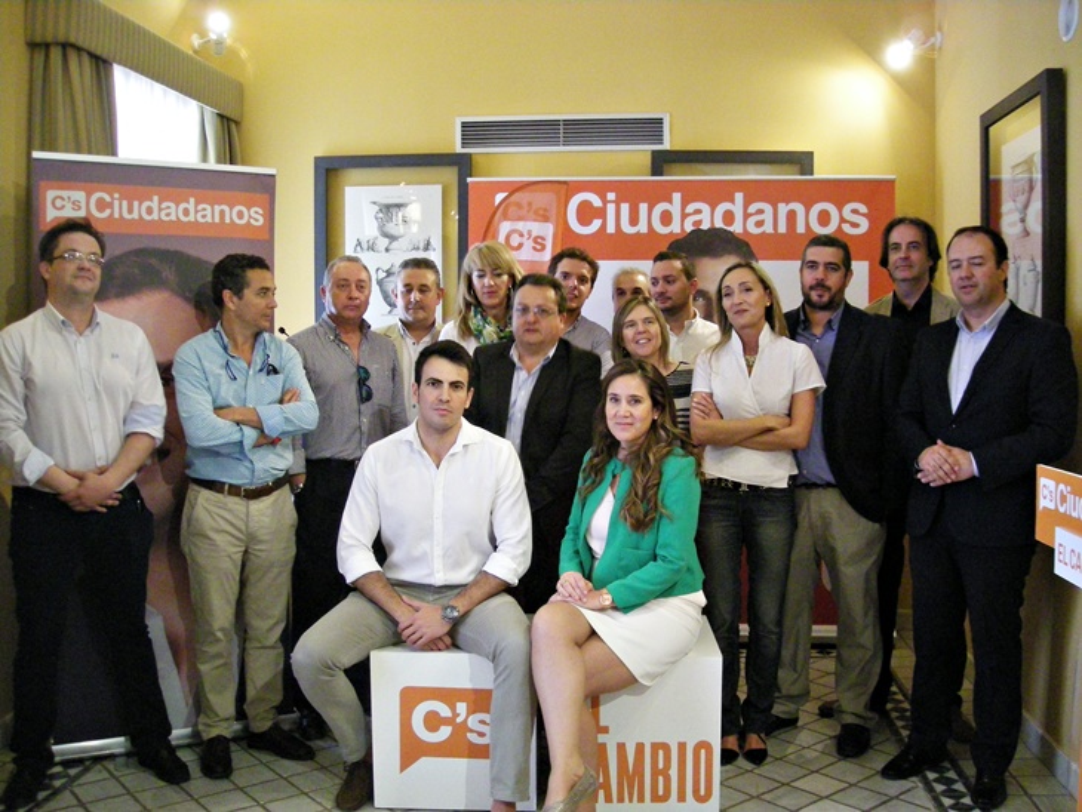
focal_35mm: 35
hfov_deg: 52.6
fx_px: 1094
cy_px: 406
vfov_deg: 40.7
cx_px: 541
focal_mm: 5.7
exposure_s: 1/24.8
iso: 400
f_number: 2.8
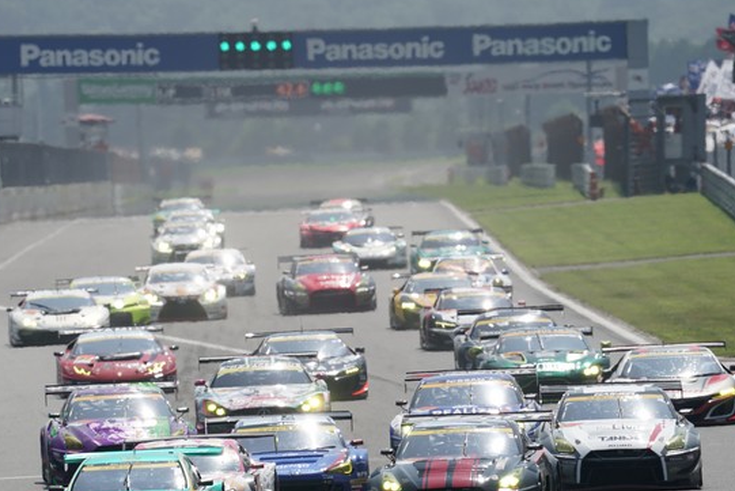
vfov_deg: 2.0
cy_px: 284
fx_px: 14233
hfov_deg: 3.0
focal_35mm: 697
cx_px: 298
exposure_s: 1/800
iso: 200
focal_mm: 524
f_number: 8
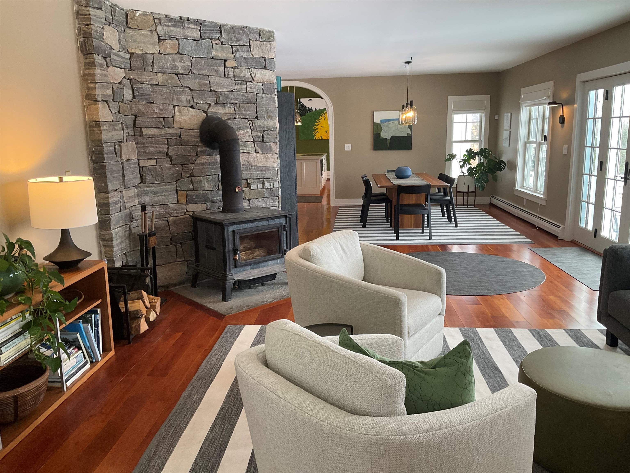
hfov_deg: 61.7
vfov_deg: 48.2
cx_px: 315
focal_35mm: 29
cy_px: 236
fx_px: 528
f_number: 1.8
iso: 50
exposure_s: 1/60
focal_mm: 3
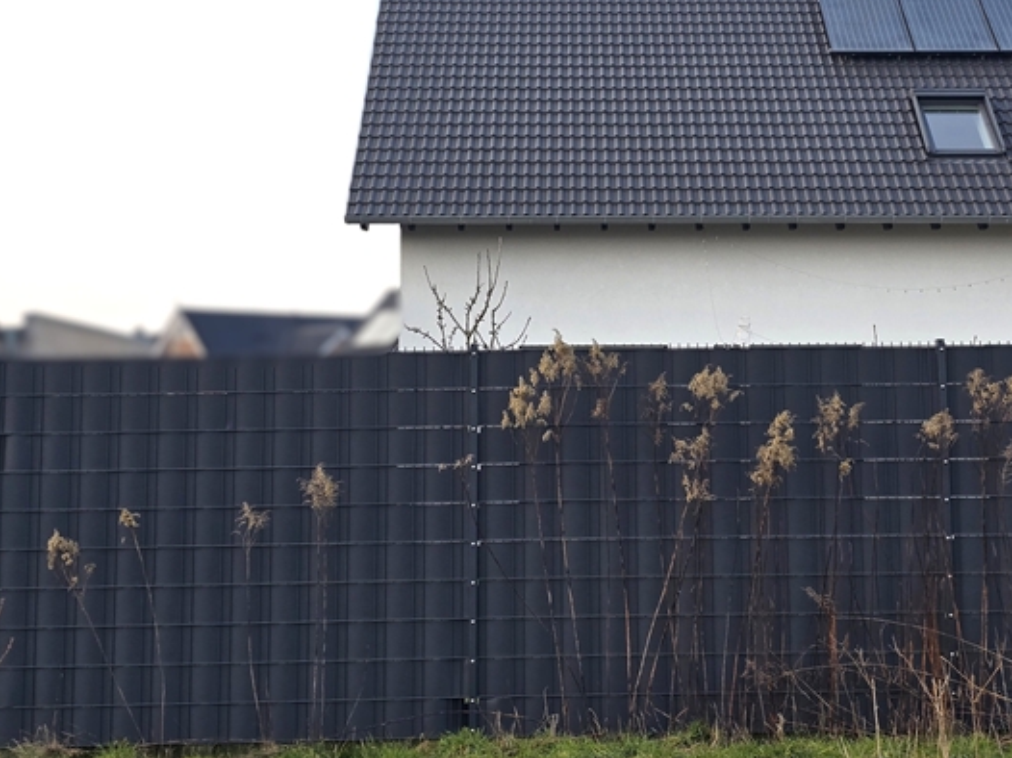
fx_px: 1023
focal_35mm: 35
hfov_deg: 52.4
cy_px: 187
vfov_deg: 39.5
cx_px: 591
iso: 25
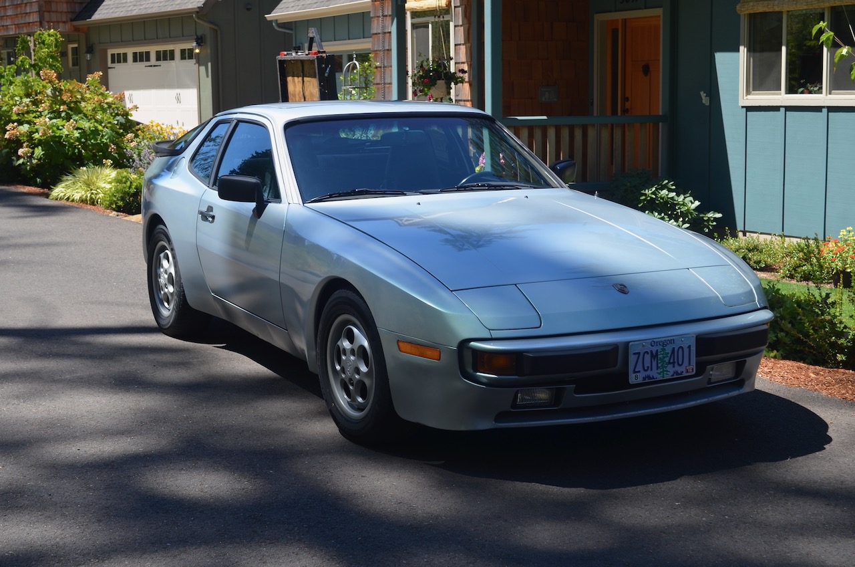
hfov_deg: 35.1
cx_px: 428
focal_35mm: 57
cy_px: 284
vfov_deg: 23.7
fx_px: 1351
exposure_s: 1/160
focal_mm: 38
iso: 100
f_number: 6.3
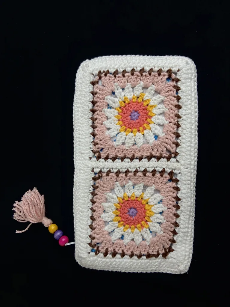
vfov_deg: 67.3
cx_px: 115
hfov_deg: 53.1
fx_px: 230
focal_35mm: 26
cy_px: 154
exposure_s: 1/174
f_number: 1.8
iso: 32
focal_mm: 4.25
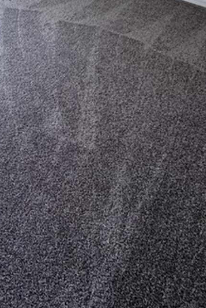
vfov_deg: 35.2
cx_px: -6
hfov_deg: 32.0
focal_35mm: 38
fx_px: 326
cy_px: -91
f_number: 2.2
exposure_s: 1/120
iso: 100
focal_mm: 2.22
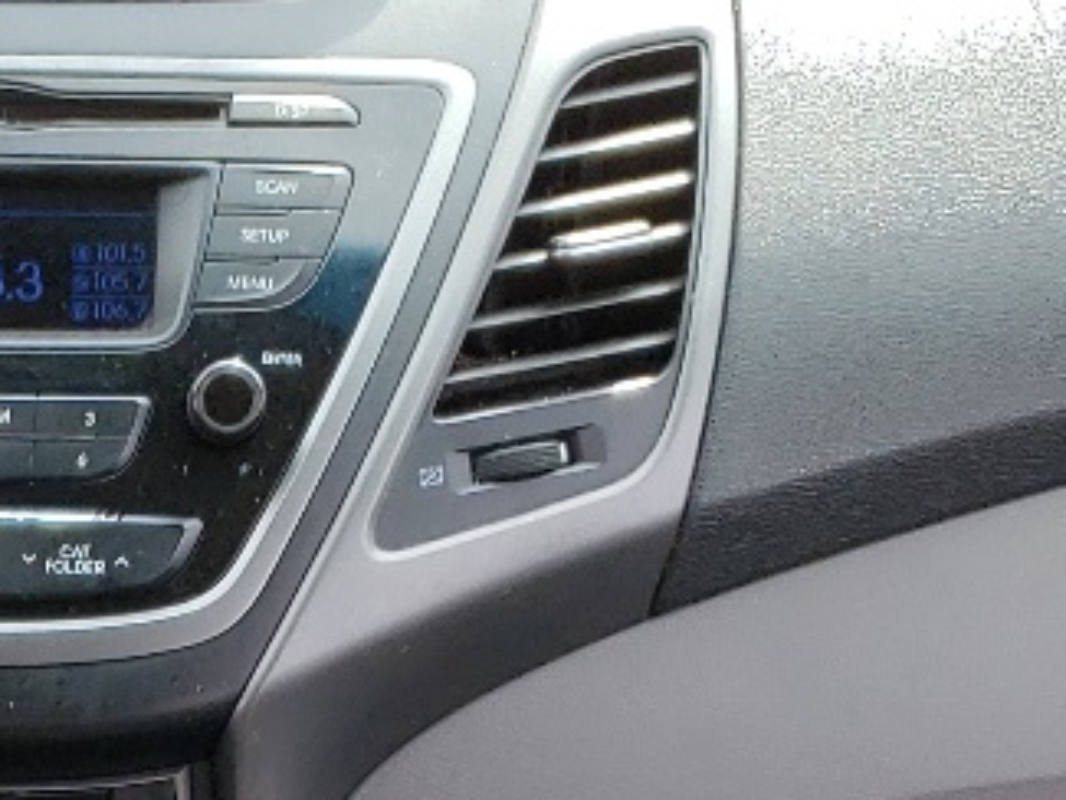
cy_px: 1626
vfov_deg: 10.6
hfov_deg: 14.7
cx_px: -338
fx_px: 3943
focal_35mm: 128
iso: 50
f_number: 1.5
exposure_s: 1/333
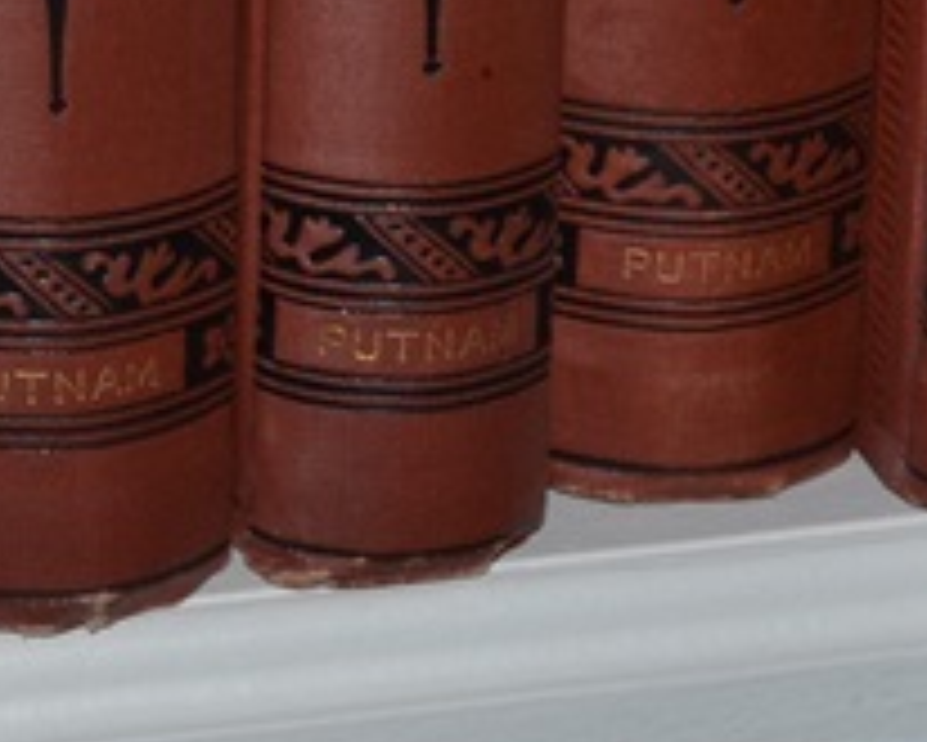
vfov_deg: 9.6
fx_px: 4117
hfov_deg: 12.8
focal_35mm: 150
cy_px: -713
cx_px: 130
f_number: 8
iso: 100
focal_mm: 22
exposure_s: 1/60
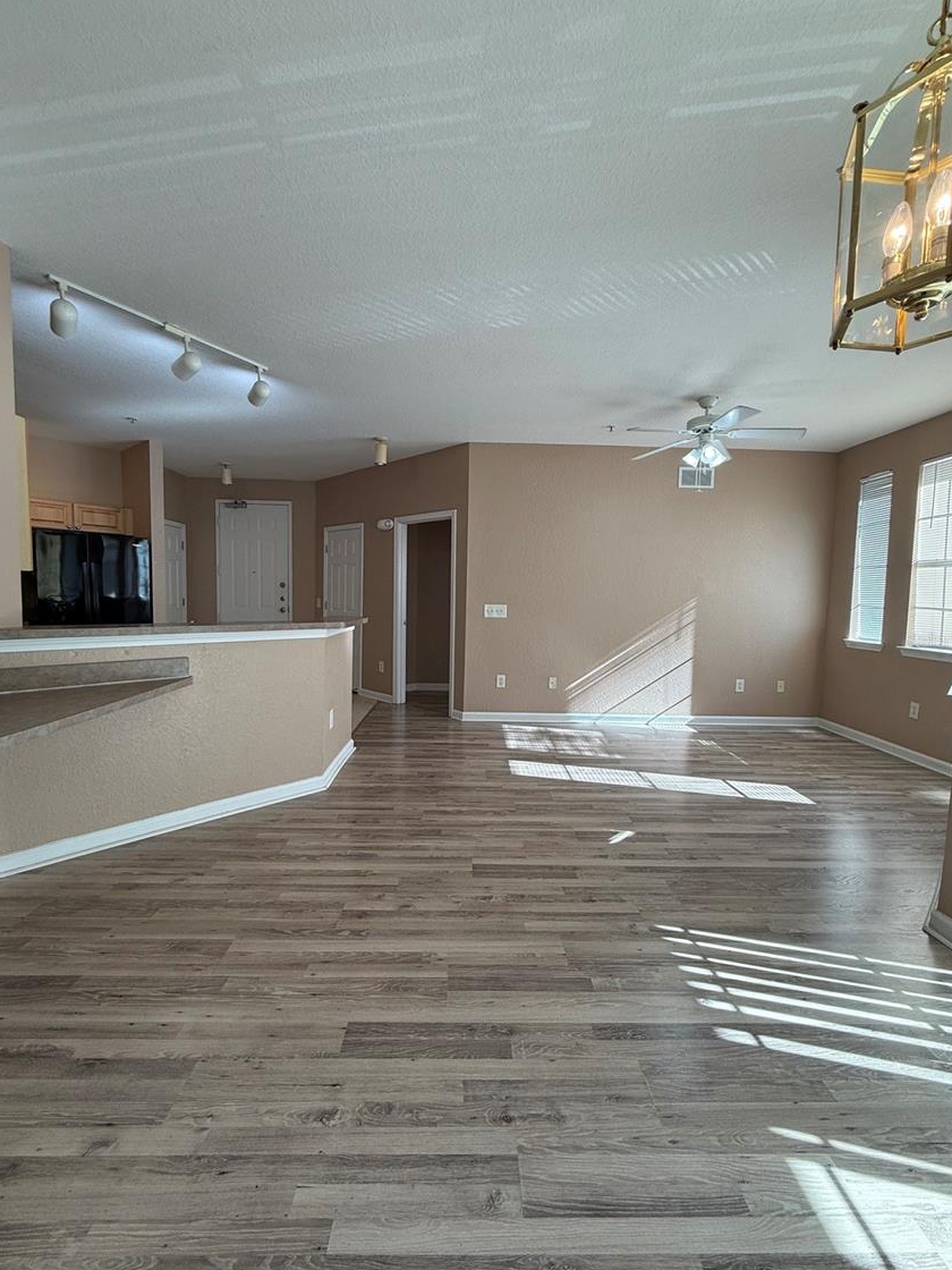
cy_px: 640
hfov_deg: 81.7
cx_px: 476
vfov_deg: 98.2
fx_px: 550
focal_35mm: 15
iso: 64
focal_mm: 2.22
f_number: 2.2
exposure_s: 1/120
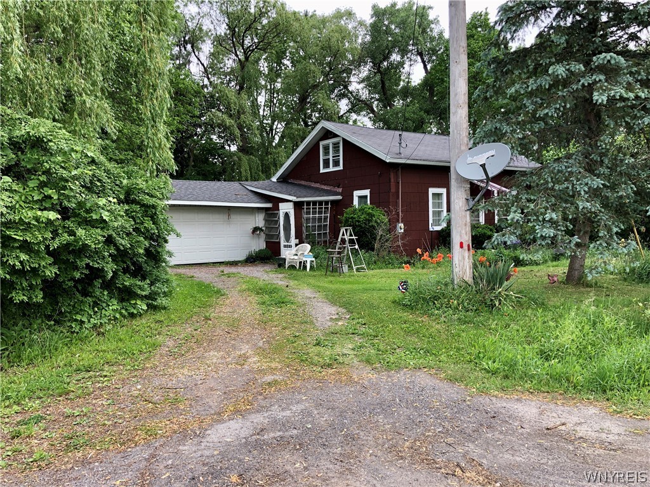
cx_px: 325
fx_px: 526
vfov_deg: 49.7
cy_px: 244
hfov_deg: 63.4
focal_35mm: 28
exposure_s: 1/303
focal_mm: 4
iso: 20
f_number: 1.8
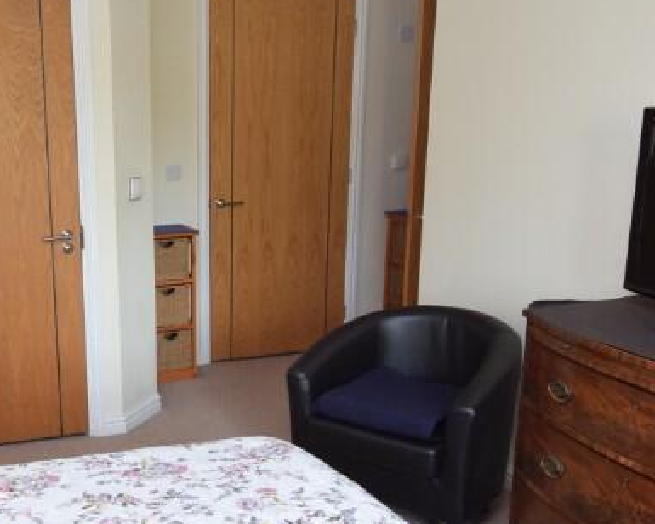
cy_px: 339
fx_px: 872
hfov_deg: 39.7
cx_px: 140
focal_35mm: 45
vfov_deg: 33.2
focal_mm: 12
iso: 640
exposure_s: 1/60
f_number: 4
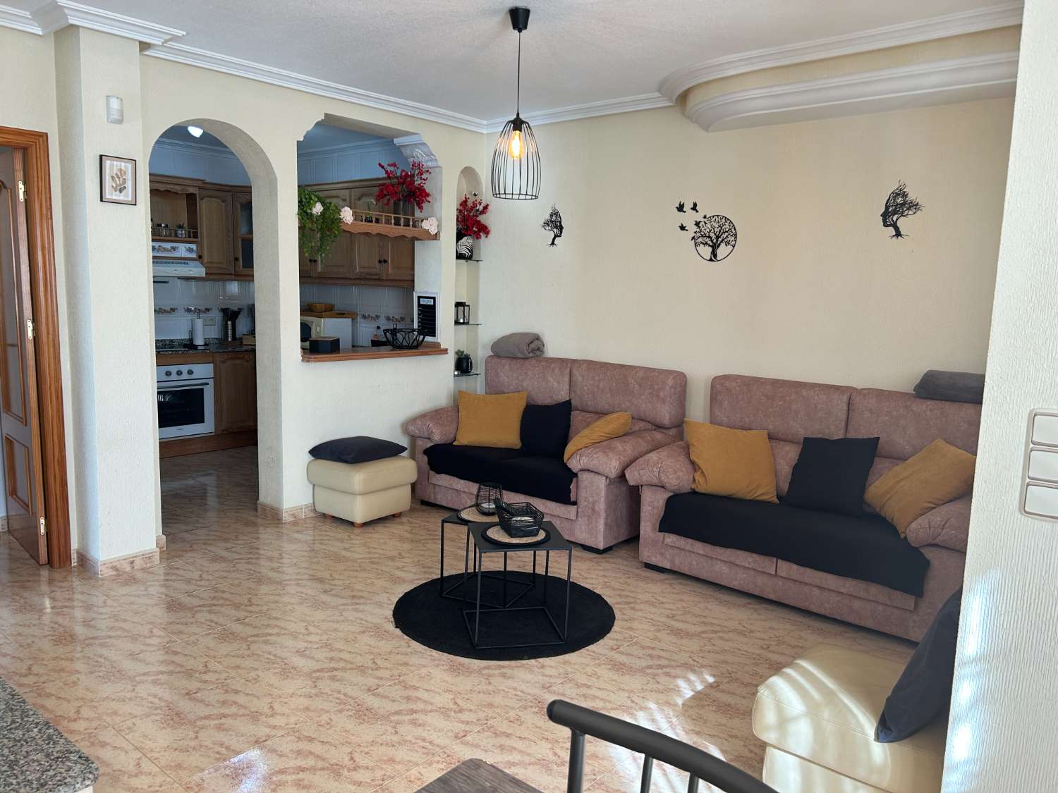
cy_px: 396
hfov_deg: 67.3
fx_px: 795
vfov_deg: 53.1
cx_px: 529
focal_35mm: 26
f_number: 1.5
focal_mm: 5.7
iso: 64
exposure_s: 1/100
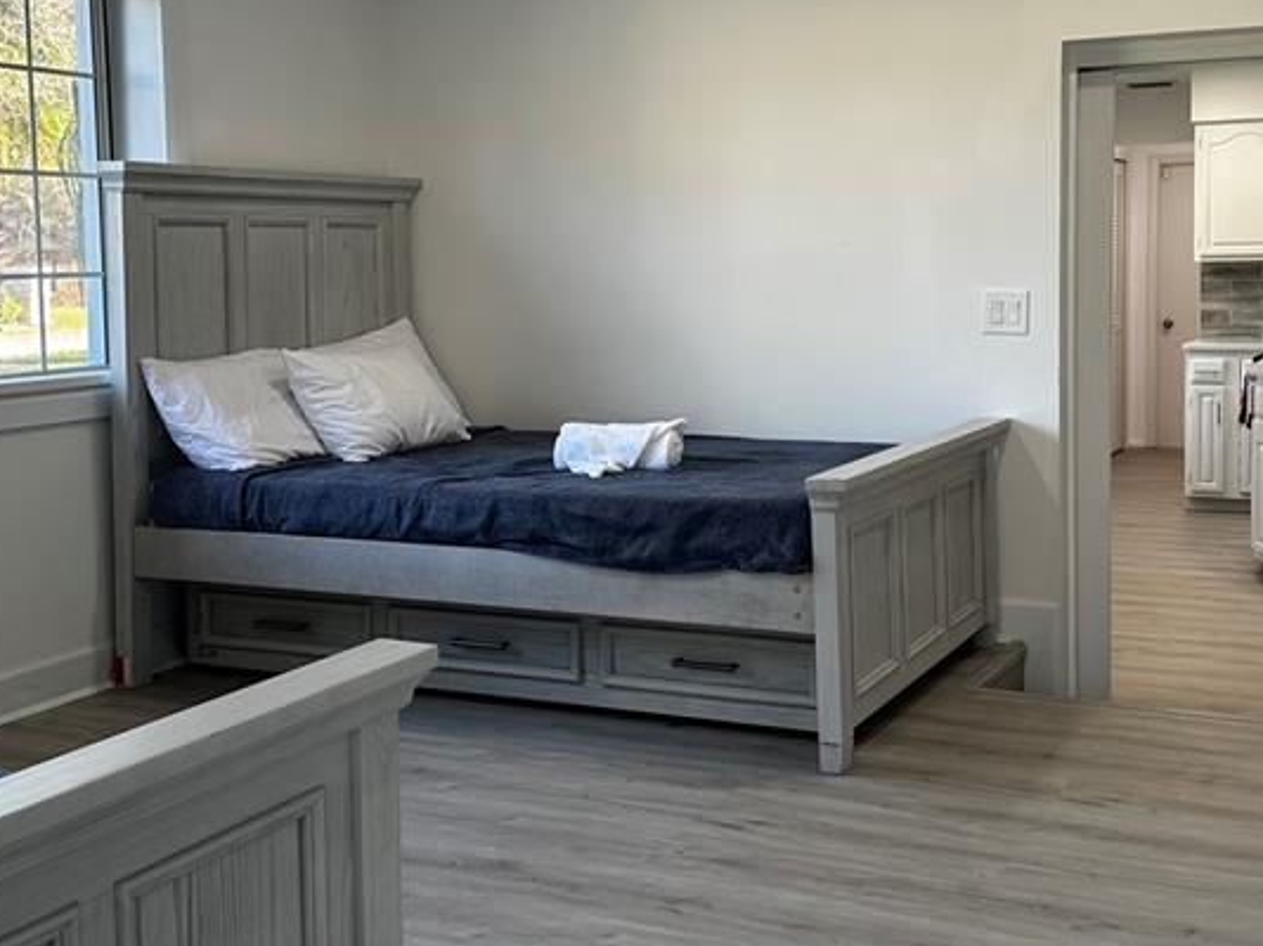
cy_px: 365
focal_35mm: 46
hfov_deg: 41.2
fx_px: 1678
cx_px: 551
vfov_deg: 31.4
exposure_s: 1/120
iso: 80
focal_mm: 6.86
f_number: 1.78
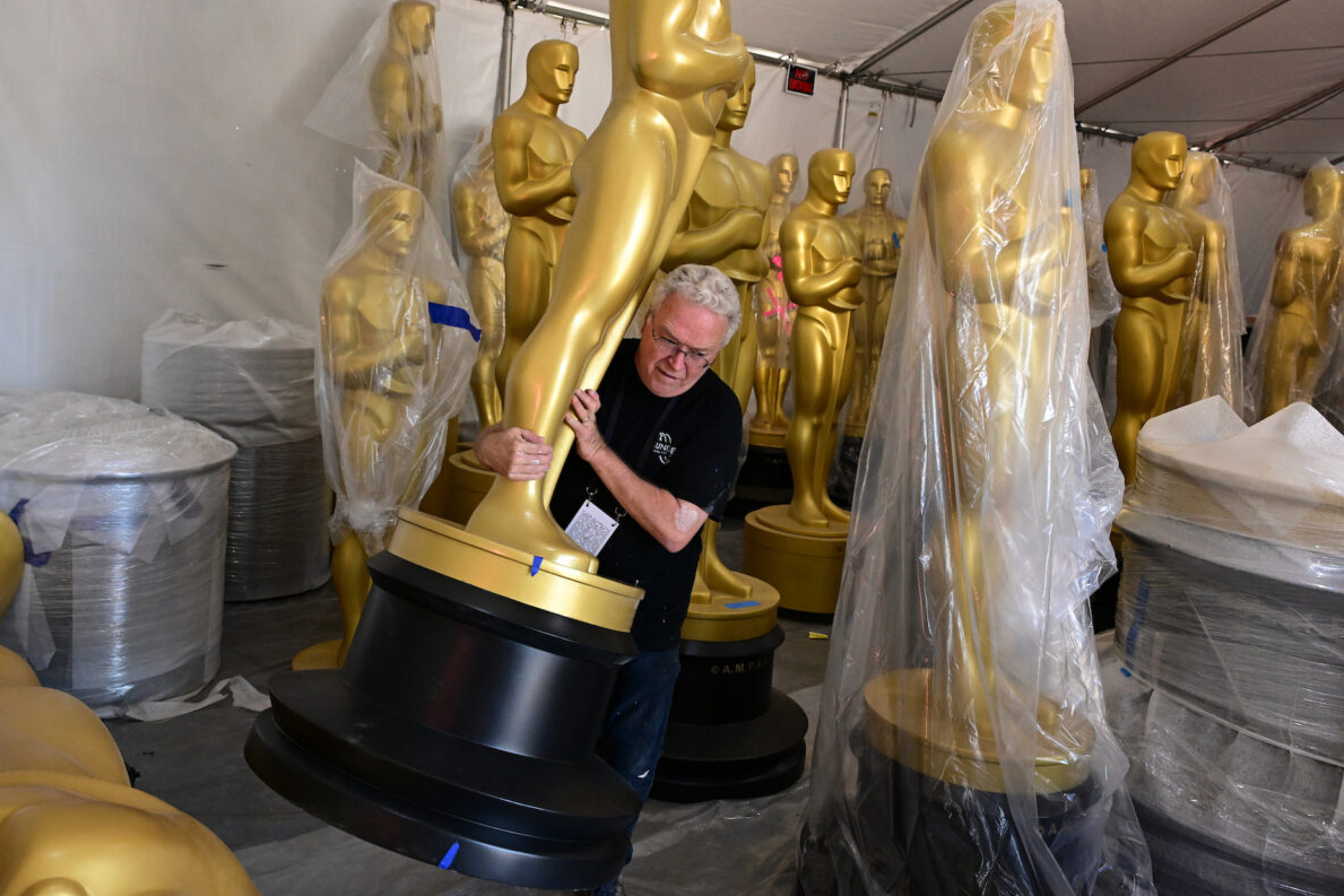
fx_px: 1157
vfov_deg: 42.0
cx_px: 598
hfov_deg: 60.1
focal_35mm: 31
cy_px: 331
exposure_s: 1/320
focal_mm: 24
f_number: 4
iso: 2500
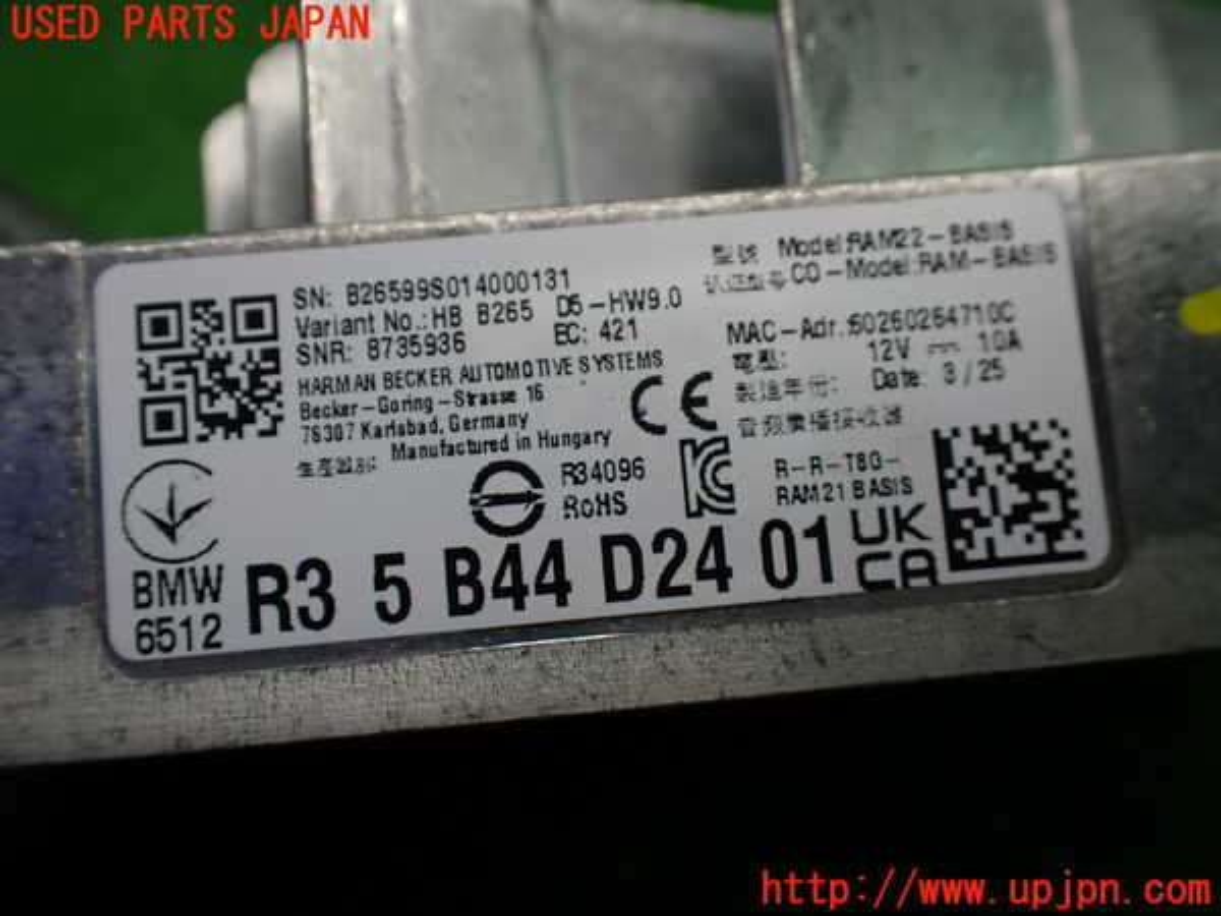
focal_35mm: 30
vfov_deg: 46.8
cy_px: 458
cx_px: 610
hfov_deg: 60.0
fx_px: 1058
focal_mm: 5.4
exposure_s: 1/125
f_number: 2.3
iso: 160
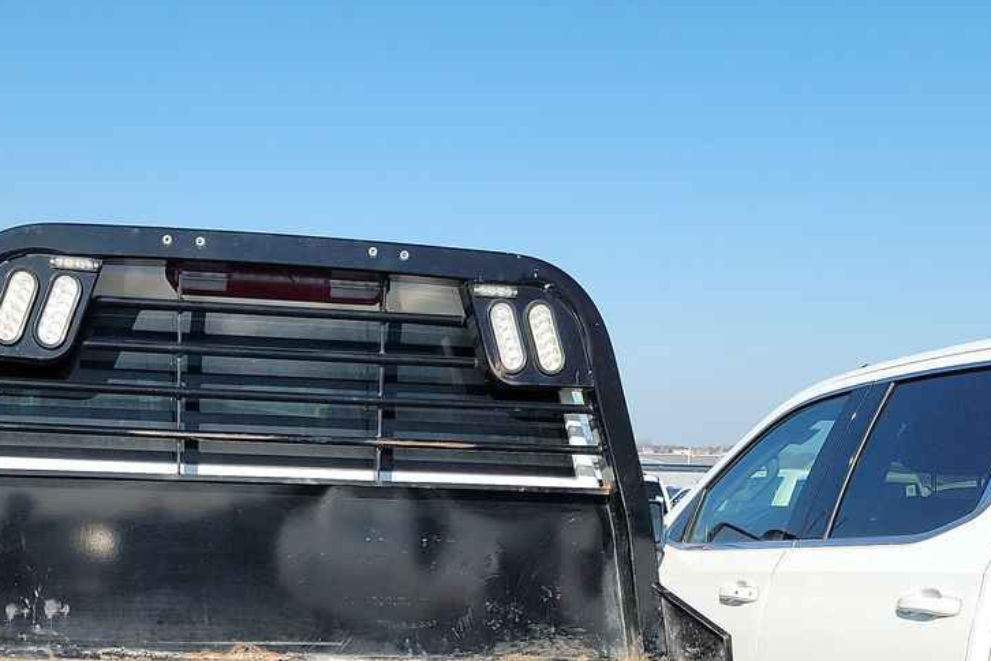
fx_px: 1514
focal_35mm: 55
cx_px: 310
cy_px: 815
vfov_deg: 22.5
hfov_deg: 35.8
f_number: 1.8
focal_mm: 6.7
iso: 50
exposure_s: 1/705
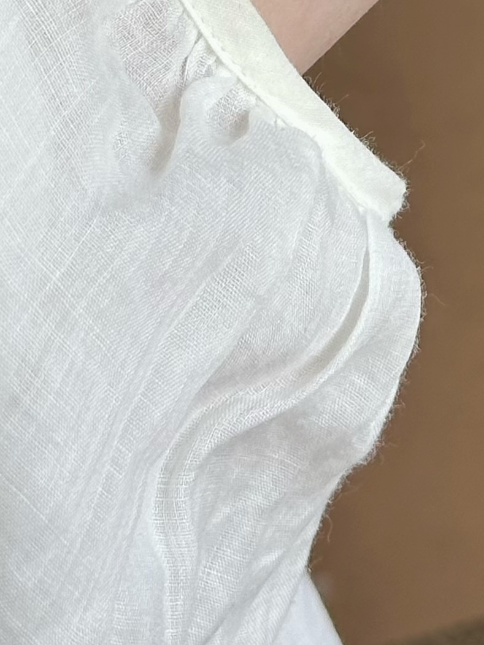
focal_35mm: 184
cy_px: -534
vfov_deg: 10.1
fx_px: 3430
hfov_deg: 7.9
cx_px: 692
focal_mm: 6.86
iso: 64
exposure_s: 1/219
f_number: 1.78
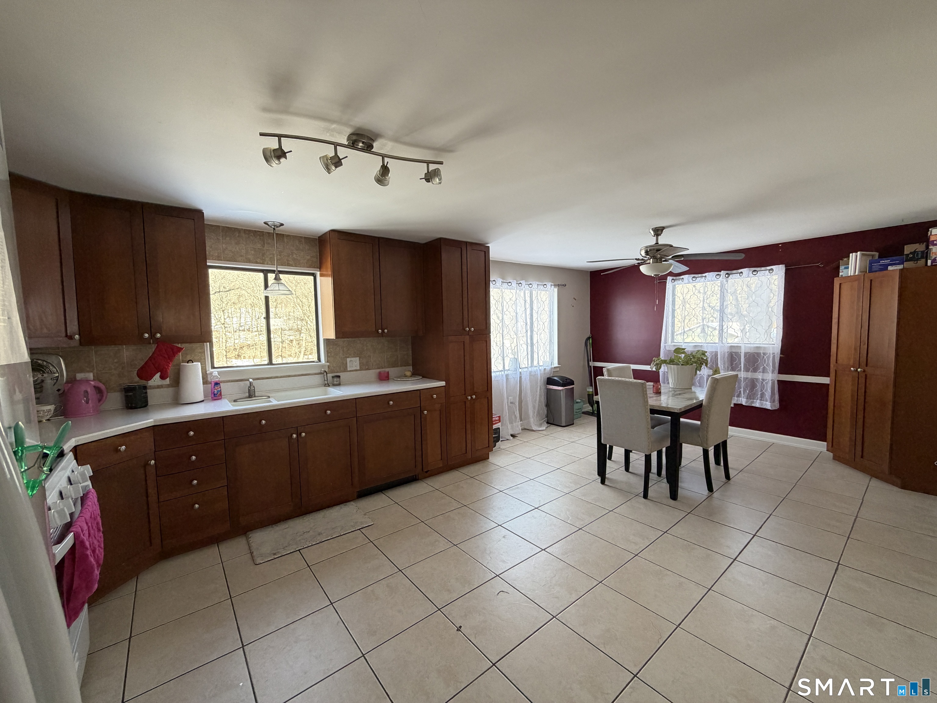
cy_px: 352
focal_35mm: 14
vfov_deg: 85.7
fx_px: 379
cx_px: 468
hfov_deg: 102.1
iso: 250
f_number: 2.2
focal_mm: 2.22
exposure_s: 1/121
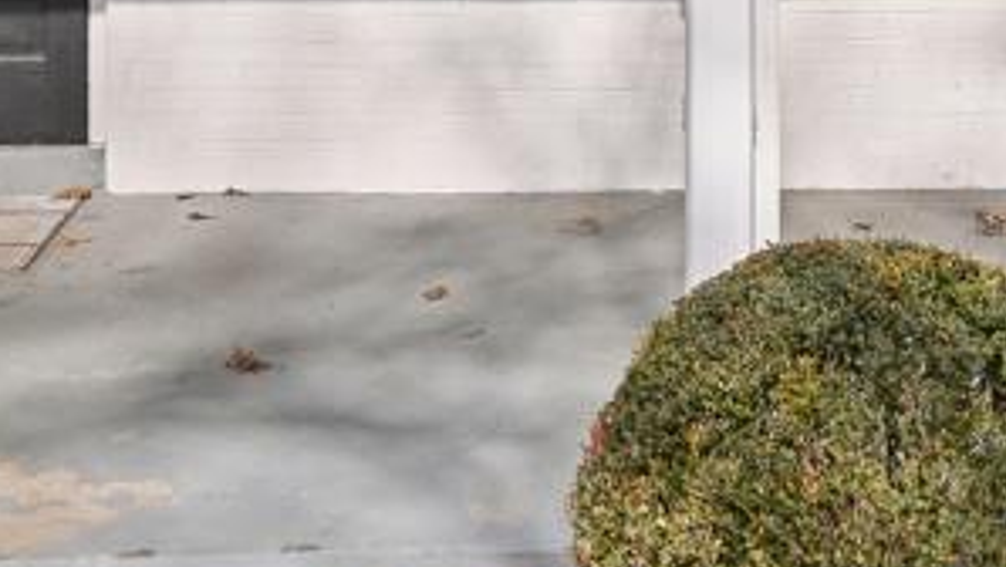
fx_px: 2108
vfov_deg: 14.5
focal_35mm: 79
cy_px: -235
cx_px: 625
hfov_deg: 26.8
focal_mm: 15
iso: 400
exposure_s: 1/1250
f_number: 8
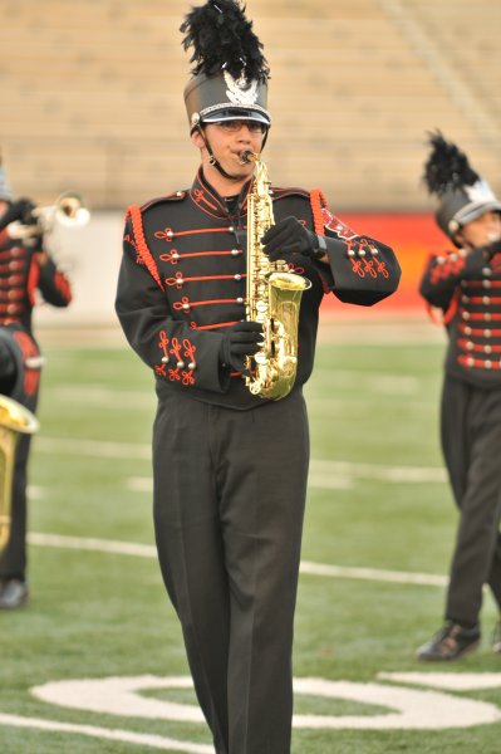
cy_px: 377
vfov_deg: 6.9
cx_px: 250
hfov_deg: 4.6
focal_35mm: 300
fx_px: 6273
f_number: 2.8
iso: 200
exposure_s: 1/250
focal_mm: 200
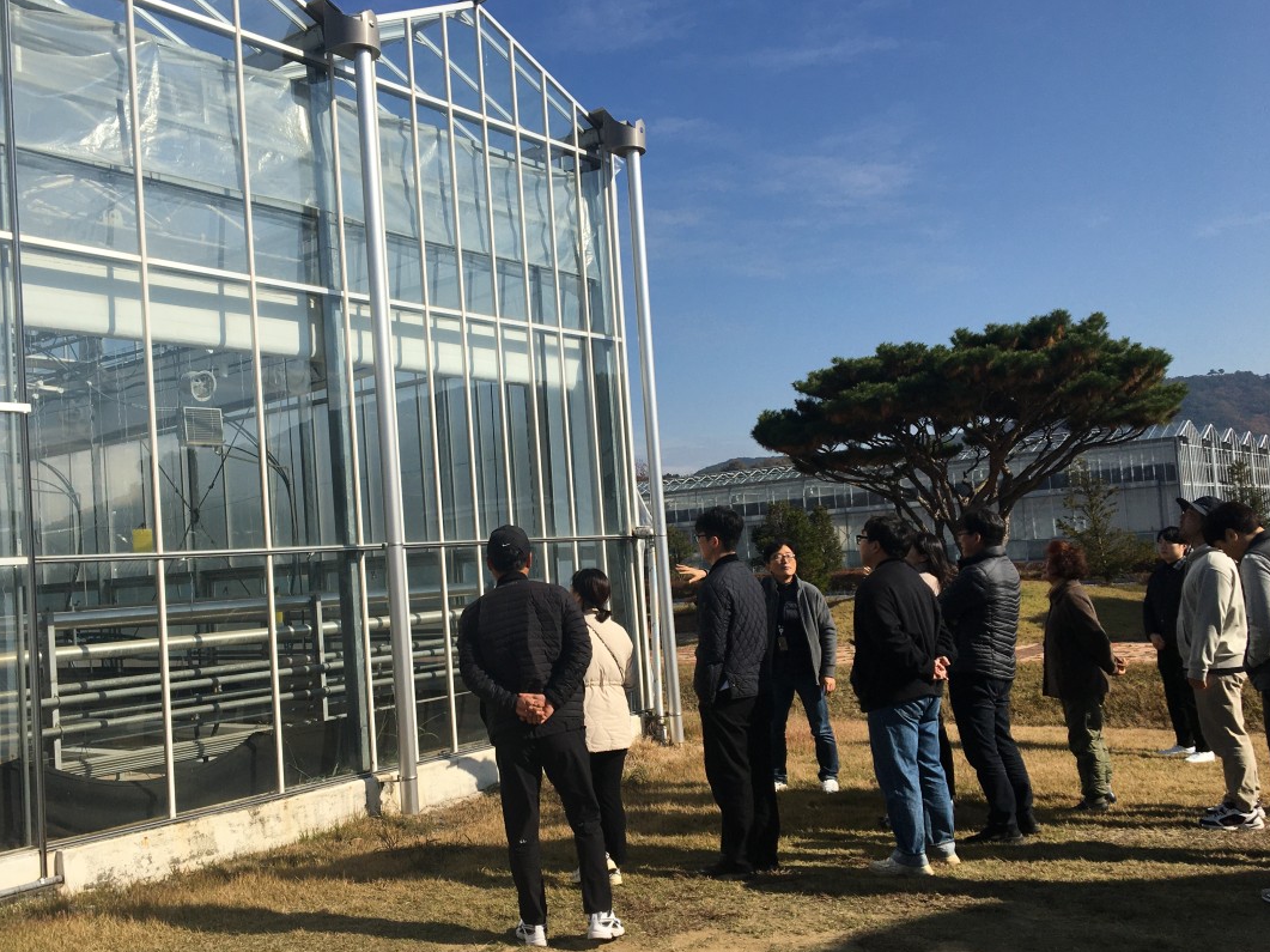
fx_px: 1284
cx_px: 516
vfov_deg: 40.7
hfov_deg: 52.3
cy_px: 497
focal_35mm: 35
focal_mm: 4.15
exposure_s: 1/3077
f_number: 2.2
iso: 25
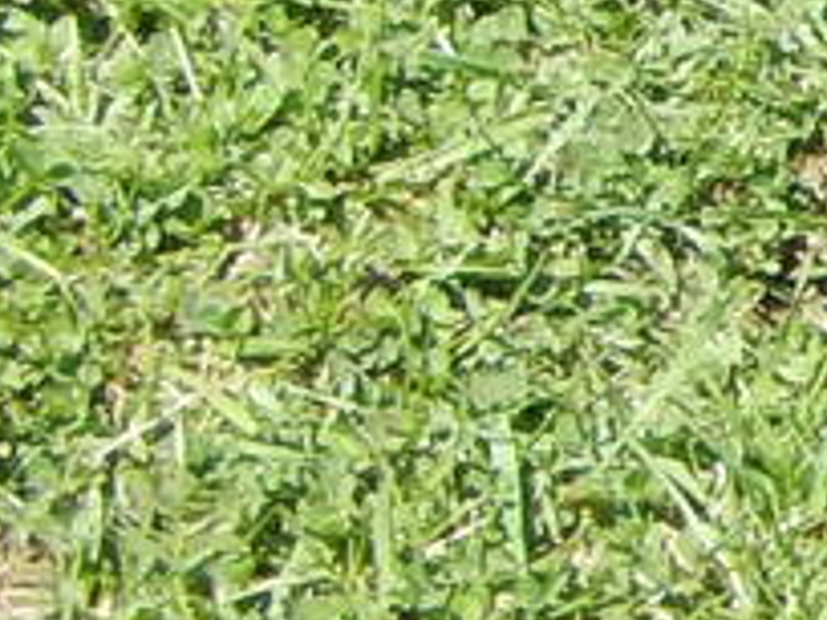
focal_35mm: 1051
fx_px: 25109
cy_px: 118
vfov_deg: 1.4
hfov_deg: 1.9
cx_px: 2607
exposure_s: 1/200
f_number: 5.6
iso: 125
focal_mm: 24.1
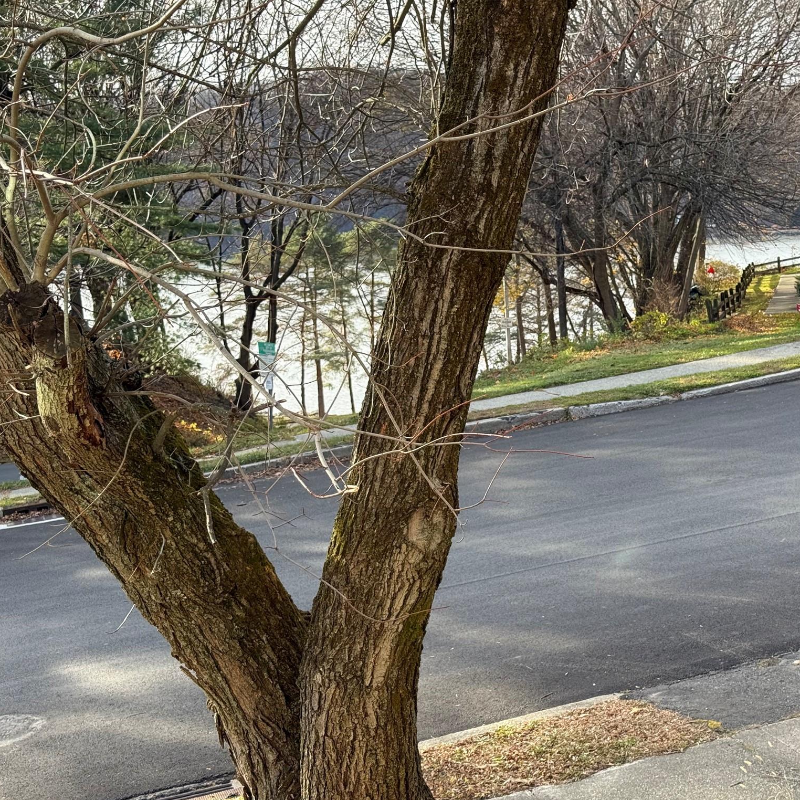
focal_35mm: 57
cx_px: 518
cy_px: 403
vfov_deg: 30.0
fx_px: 1490
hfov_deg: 29.9
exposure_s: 1/846
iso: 100
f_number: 1.78
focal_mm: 6.76
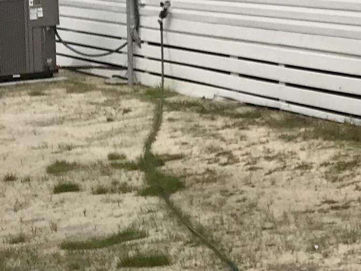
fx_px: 1314
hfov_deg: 13.2
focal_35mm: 126
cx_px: 758
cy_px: -24
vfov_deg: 11.6
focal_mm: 3.99
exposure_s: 1/5988
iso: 20
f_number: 1.8
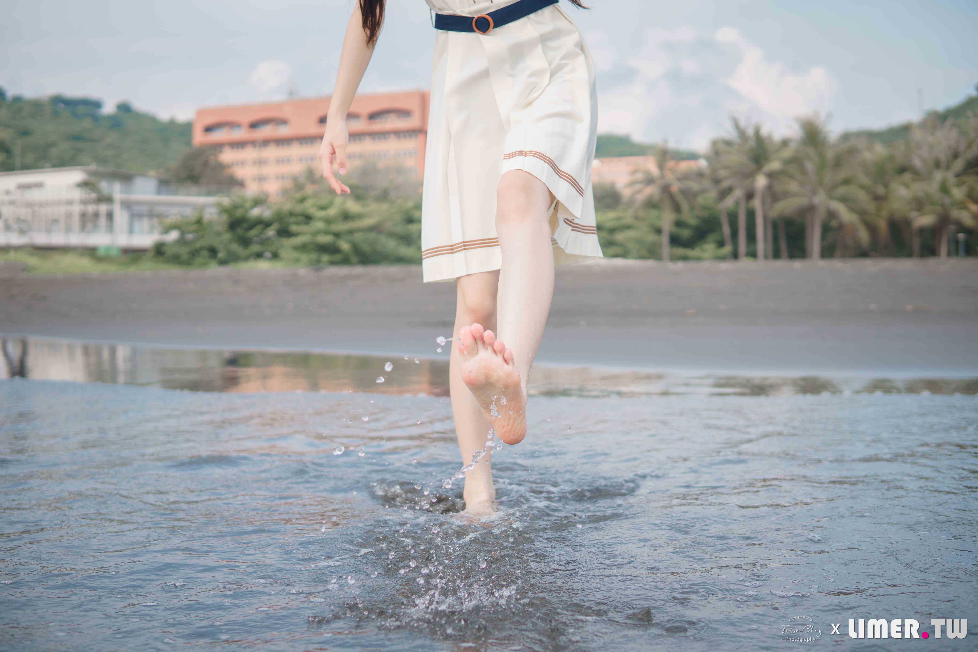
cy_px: 326
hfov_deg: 43.6
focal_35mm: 45
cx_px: 489
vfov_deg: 29.9
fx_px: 1222
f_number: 2.2
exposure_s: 1/2000
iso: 100
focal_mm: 30
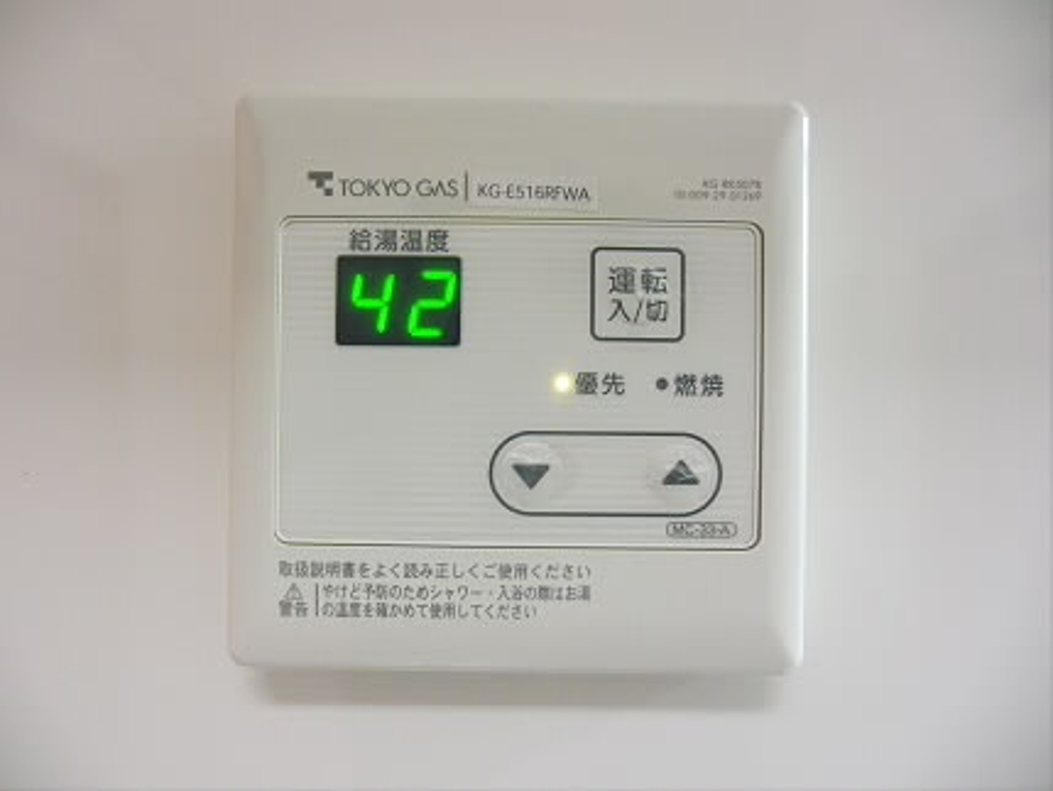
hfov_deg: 71.6
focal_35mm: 24
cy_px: 396
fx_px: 730
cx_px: 526
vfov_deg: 56.9
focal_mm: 4.3
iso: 800
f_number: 3.2
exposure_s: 1/20
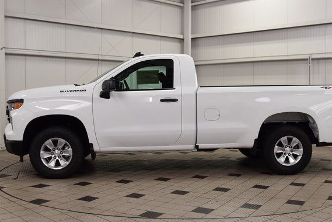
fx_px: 420
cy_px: 113
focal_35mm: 46
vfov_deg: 29.5
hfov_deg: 43.1
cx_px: 180
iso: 400
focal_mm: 27
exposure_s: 1/40
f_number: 7.1
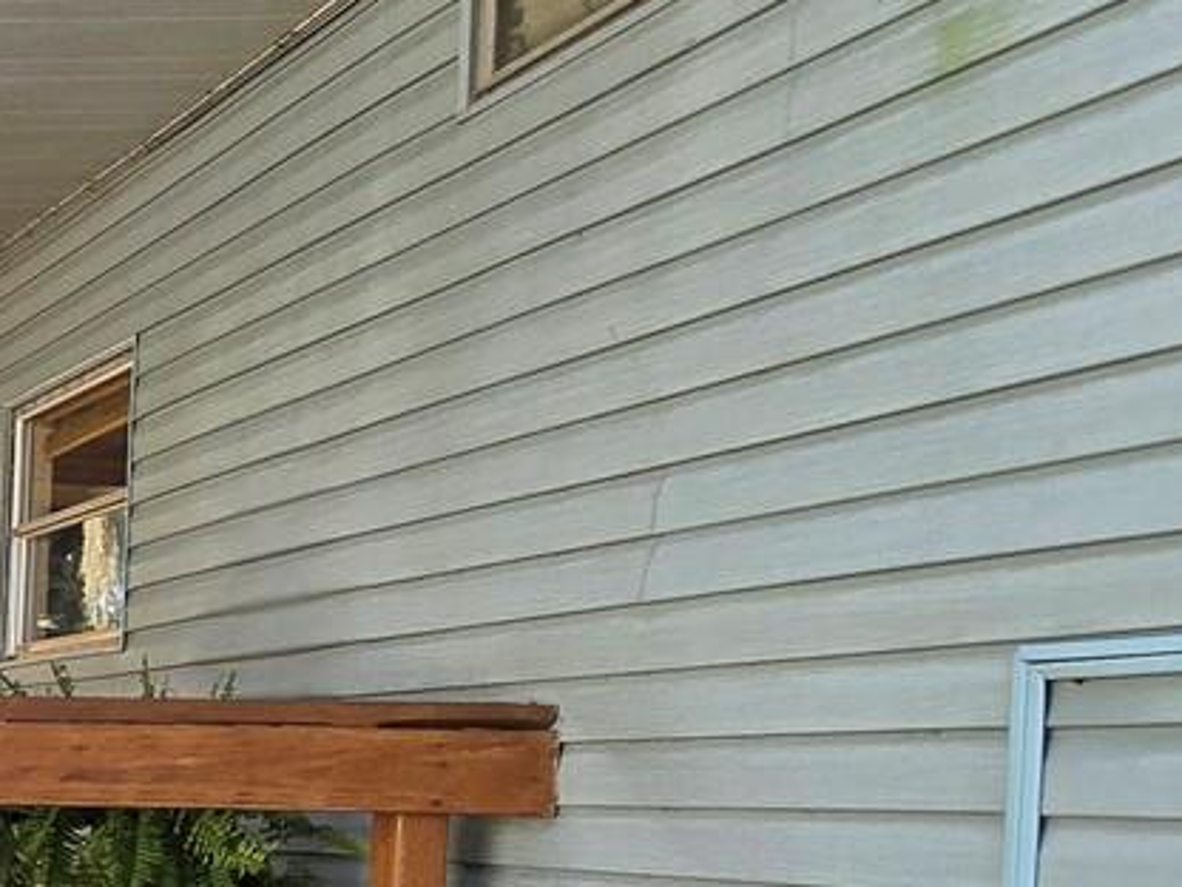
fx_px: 1707
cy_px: 910
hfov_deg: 25.0
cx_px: -736
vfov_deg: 27.3
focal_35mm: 50
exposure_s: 1/625
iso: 50
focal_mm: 2.2
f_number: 2.2
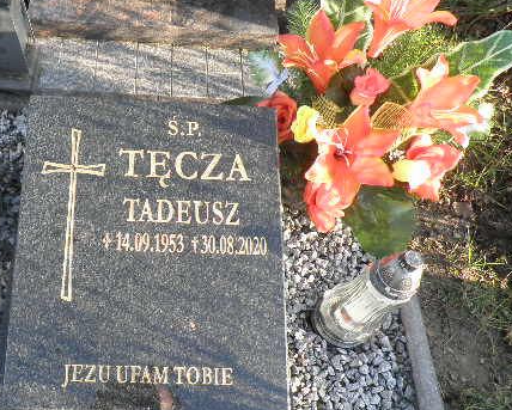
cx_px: 153
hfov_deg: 50.2
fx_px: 531
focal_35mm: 35
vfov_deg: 42.1
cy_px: 240
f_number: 3.3
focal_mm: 4.3
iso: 64
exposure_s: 1/100
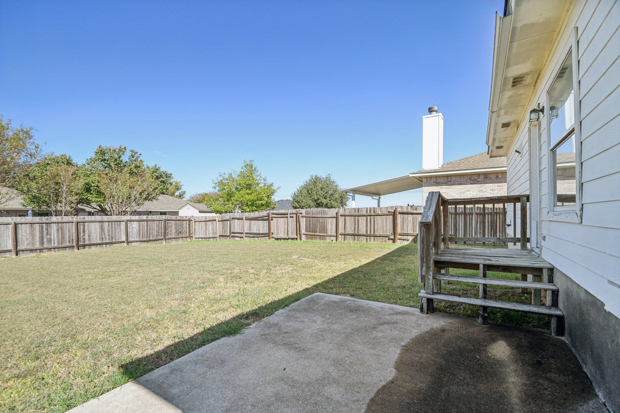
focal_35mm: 15
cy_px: 206
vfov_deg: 77.3
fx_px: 258
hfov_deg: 100.4
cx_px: 310
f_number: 8
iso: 400
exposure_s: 1/320
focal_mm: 10
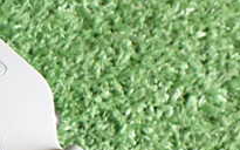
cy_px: 131
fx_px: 608
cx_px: -81
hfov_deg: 20.2
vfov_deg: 13.9
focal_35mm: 93
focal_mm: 5.4
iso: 800
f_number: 2.3
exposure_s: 1/125
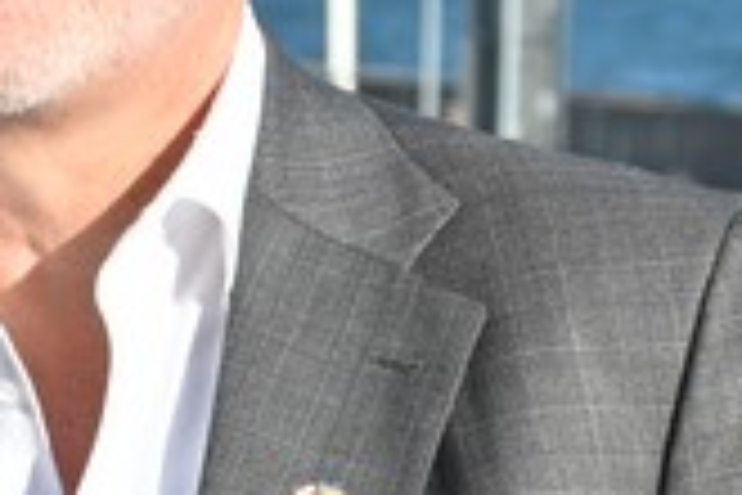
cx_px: -504
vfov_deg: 2.8
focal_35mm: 490
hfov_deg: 4.2
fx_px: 10091
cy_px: 234
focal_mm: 45
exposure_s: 1/400
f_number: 5.6
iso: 100
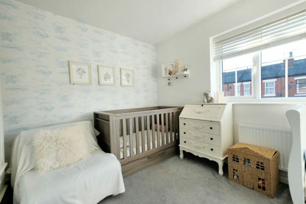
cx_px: 153
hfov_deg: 100.4
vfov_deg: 77.3
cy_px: 102
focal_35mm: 15
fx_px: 128
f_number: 5.6
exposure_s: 1/1400
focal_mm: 10
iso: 4000
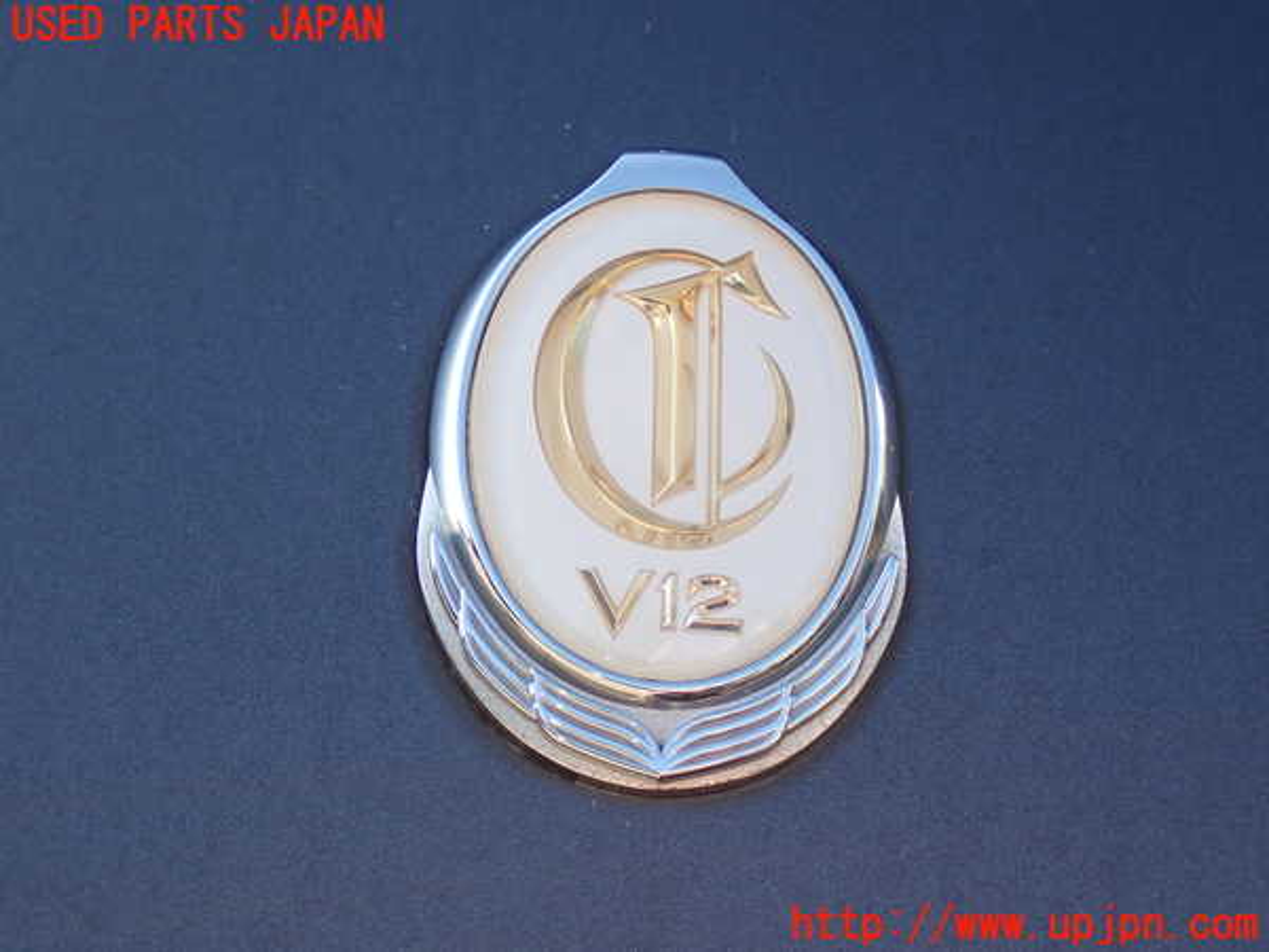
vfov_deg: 23.7
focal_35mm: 62
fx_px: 2273
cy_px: 476
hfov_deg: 31.2
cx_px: 634
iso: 100
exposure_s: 1/200
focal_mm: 11.09
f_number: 3.6
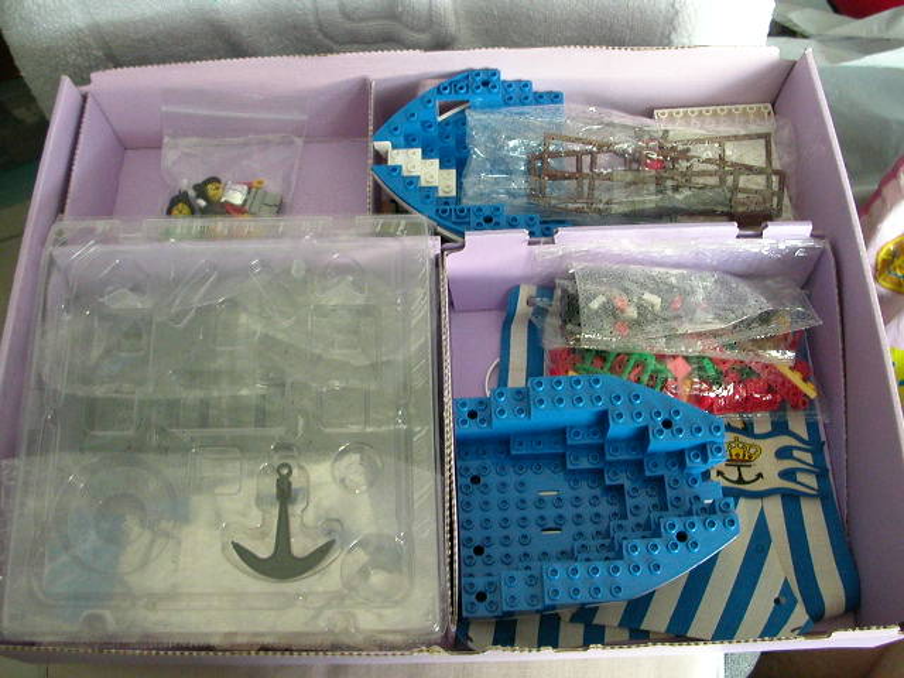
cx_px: 452
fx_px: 966
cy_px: 339
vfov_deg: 38.7
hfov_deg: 50.1
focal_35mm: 37
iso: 400
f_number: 2.7
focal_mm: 5.6
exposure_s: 1/20
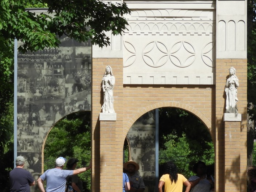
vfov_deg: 4.9
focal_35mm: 305
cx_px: 64
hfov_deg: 6.5
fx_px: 2256
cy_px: 123
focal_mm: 26.9
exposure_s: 1/500
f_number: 5.2
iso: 100
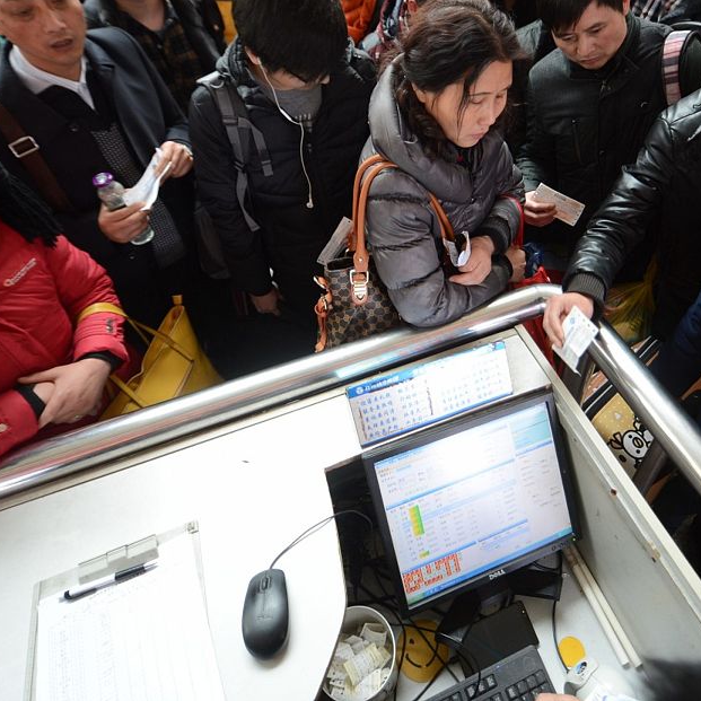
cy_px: 251
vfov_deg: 66.0
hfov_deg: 66.1
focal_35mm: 23
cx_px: 445
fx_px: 527
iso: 800
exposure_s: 1/125
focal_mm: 14
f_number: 2.8
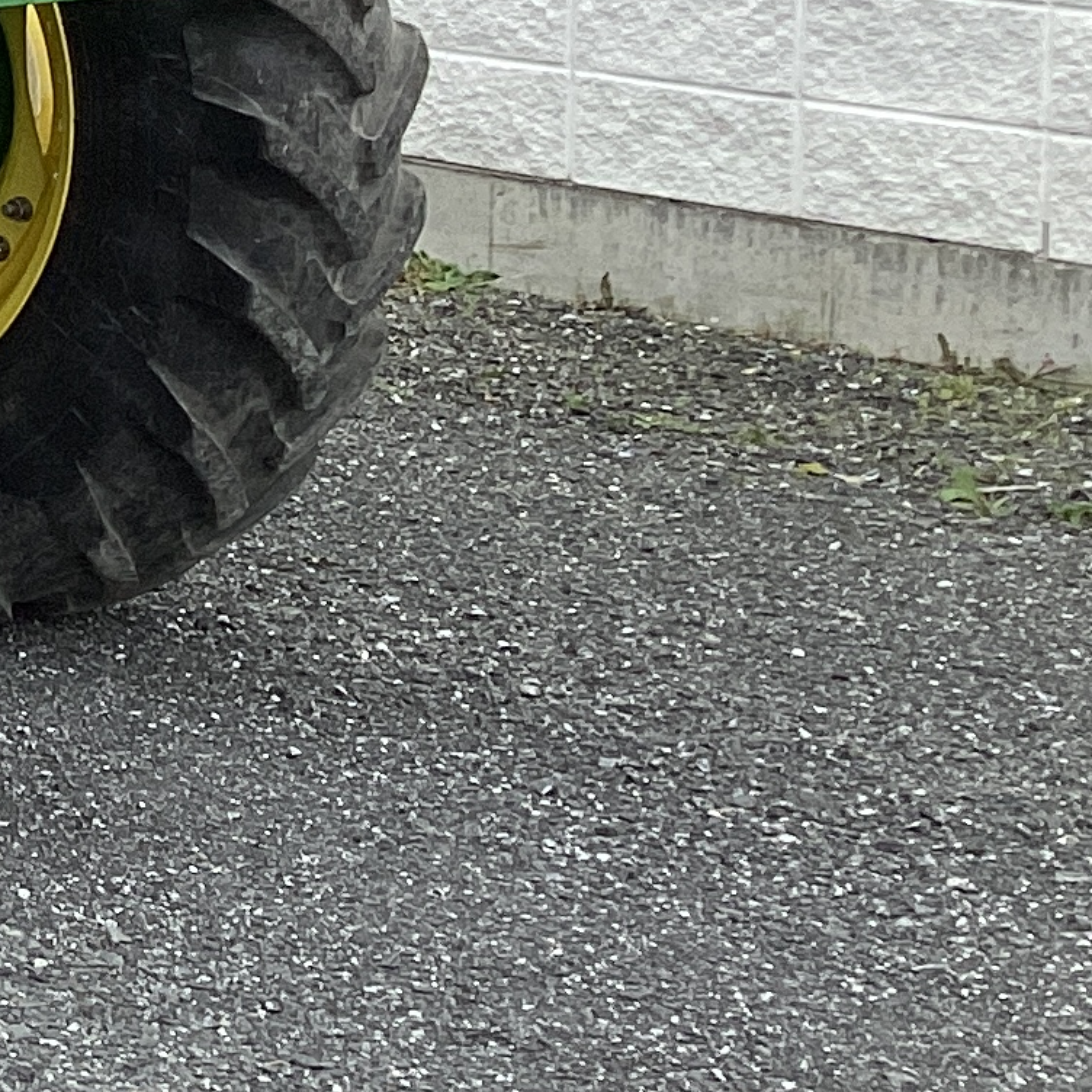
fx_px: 4247
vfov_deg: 13.9
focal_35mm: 119
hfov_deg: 12.6
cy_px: -486
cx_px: -1176
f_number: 2.4
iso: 25
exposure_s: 1/326
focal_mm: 3.3
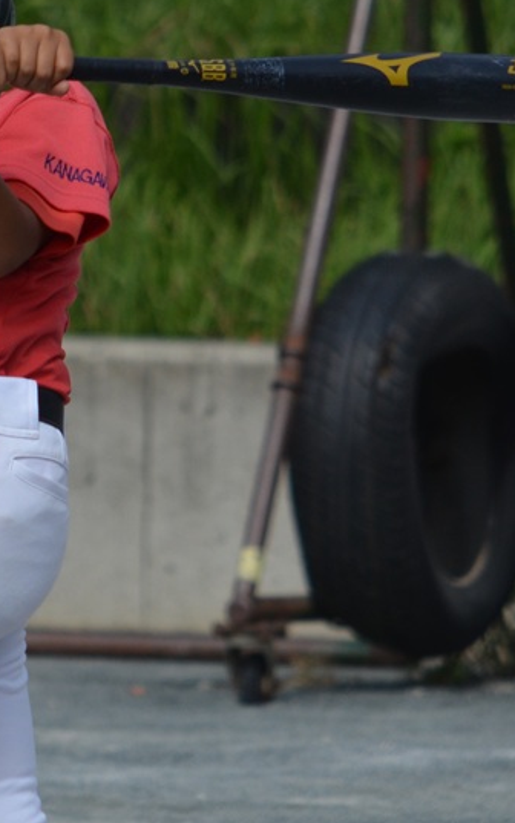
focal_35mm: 1050
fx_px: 23561
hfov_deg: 1.3
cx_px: 41
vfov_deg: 2.0
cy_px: 397
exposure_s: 1/1600
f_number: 7.1
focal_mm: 300
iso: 400
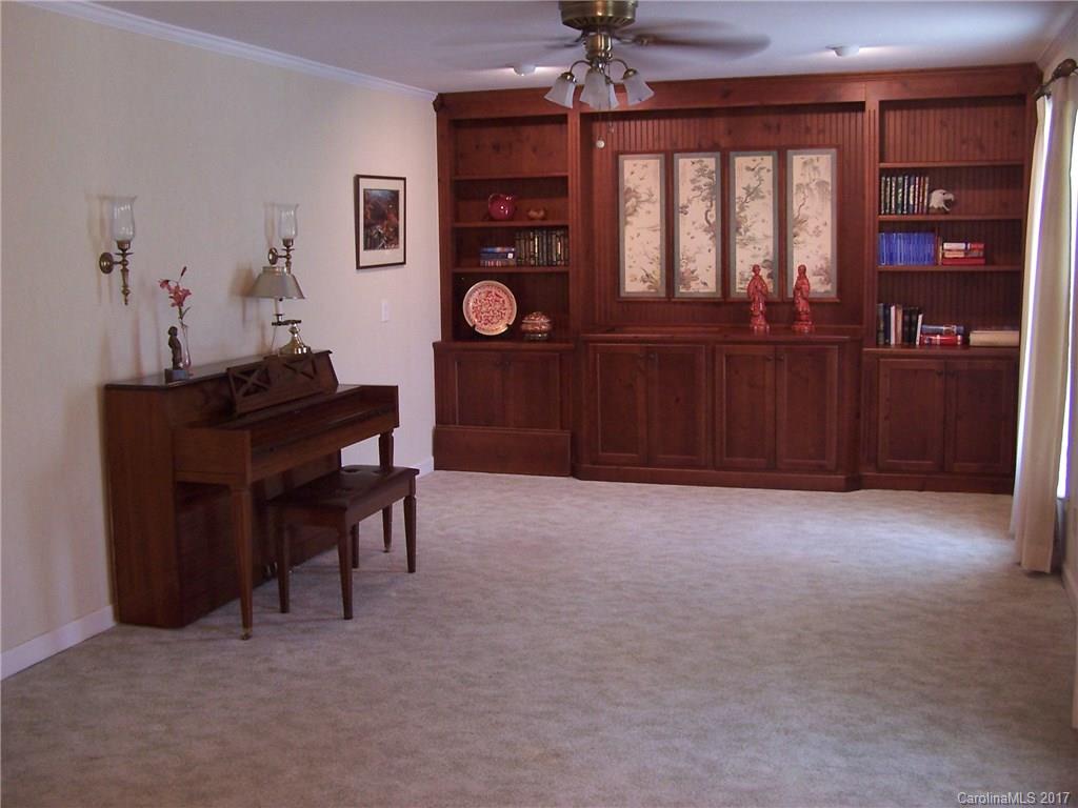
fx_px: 1183
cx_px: 539
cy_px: 404
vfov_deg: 37.7
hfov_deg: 49.0
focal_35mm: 38
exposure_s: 1/8
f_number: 2.8
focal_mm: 6.3
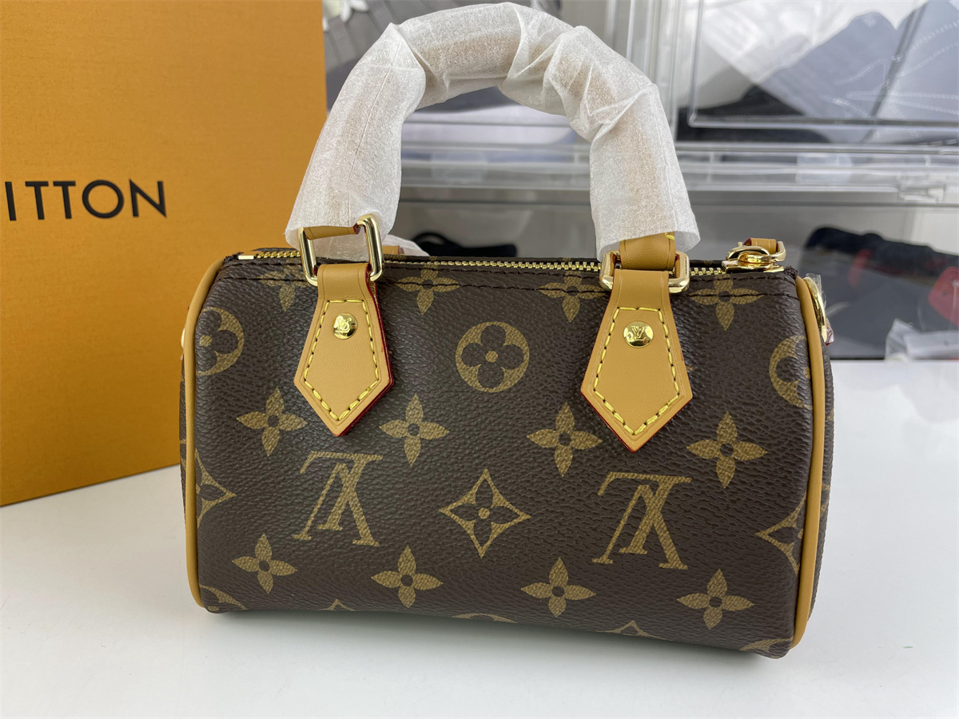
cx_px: 480
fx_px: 720
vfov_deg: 53.1
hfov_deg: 67.3
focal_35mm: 26
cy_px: 360
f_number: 1.6
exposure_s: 1/112
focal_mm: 4.2
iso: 32
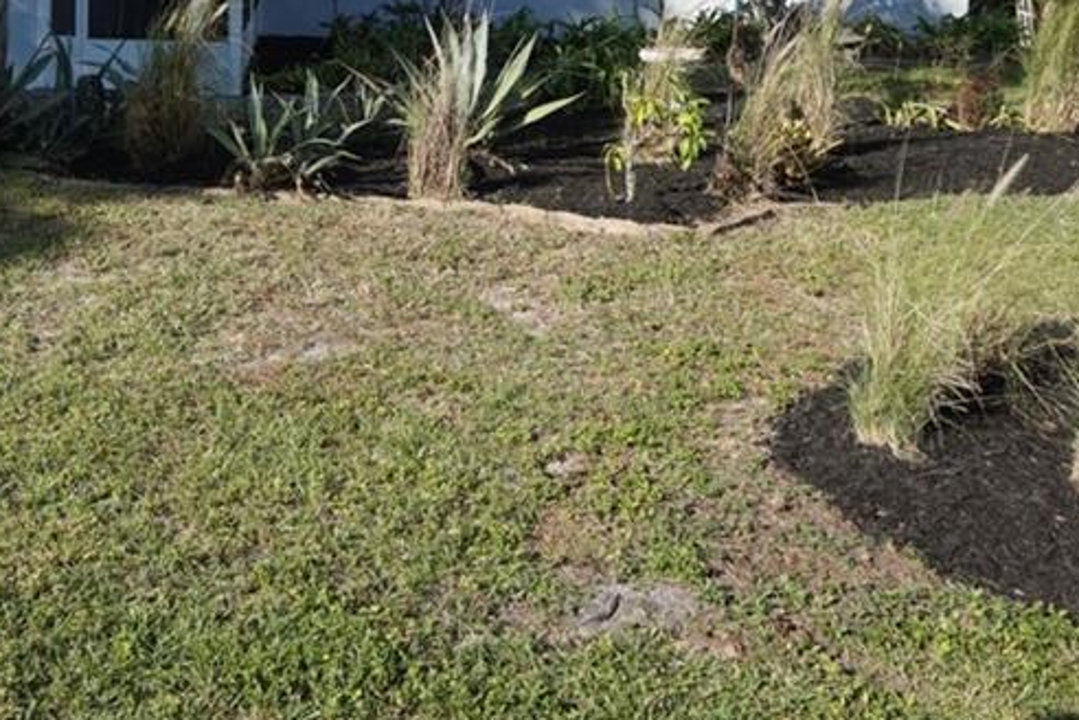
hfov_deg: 39.1
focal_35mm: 50
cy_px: 43
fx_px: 1498
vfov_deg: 25.9
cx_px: 355
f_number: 5
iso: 100
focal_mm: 16
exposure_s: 1/640
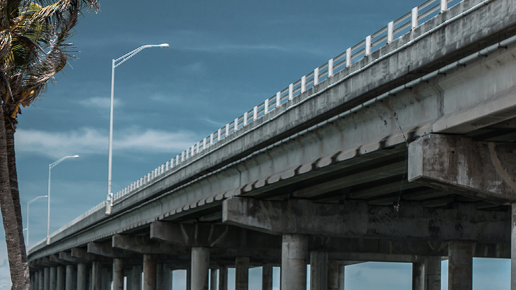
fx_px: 1560
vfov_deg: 10.5
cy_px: 301
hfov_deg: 18.6
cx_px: 412
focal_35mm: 114
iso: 100
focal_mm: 50
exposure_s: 1/500
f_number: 5
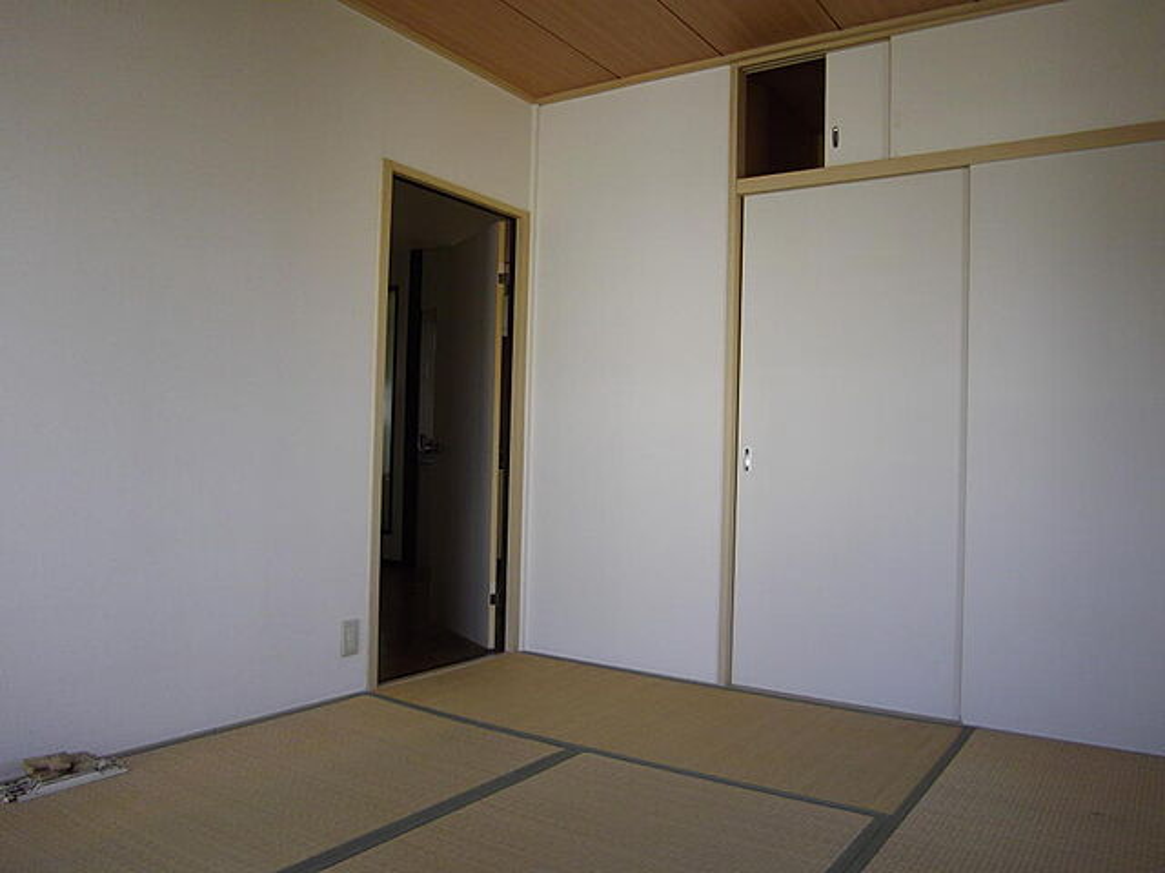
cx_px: 582
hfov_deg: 65.3
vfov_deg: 51.4
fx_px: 909
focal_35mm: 27
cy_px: 436
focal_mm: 4.9
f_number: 3.2
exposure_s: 1/60
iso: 100
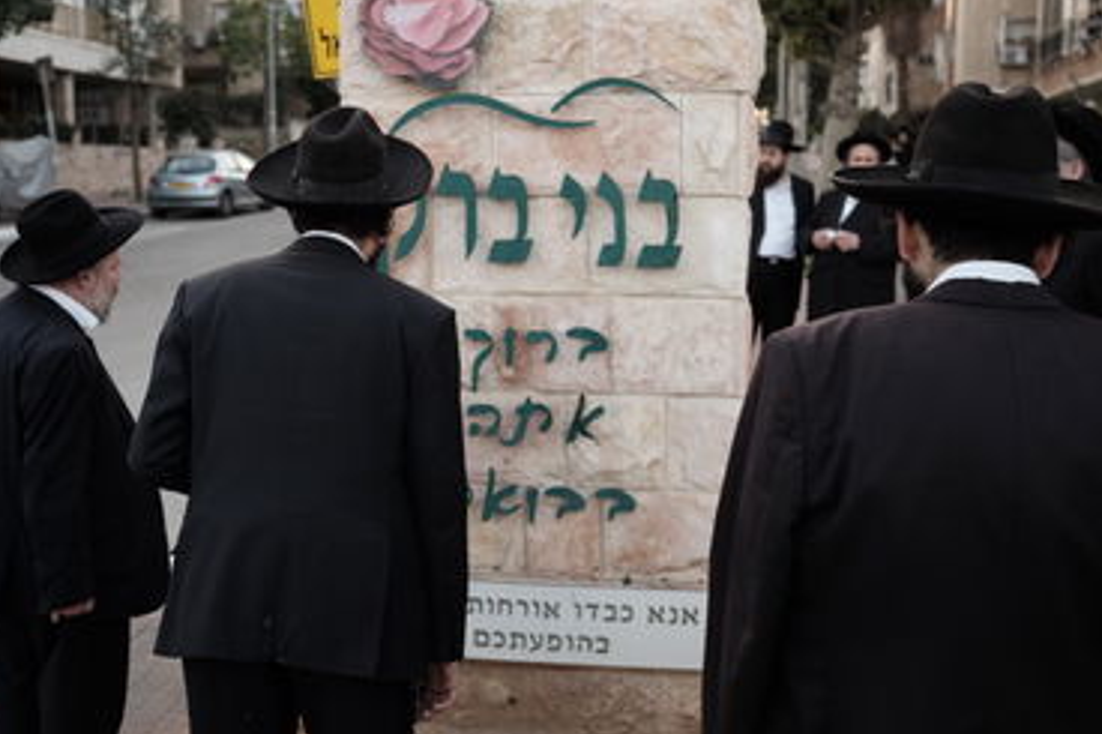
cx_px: 575
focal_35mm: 38
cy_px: 342
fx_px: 1163
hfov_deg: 50.7
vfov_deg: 35.0
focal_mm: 23
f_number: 2.8
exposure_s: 1/250
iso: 400
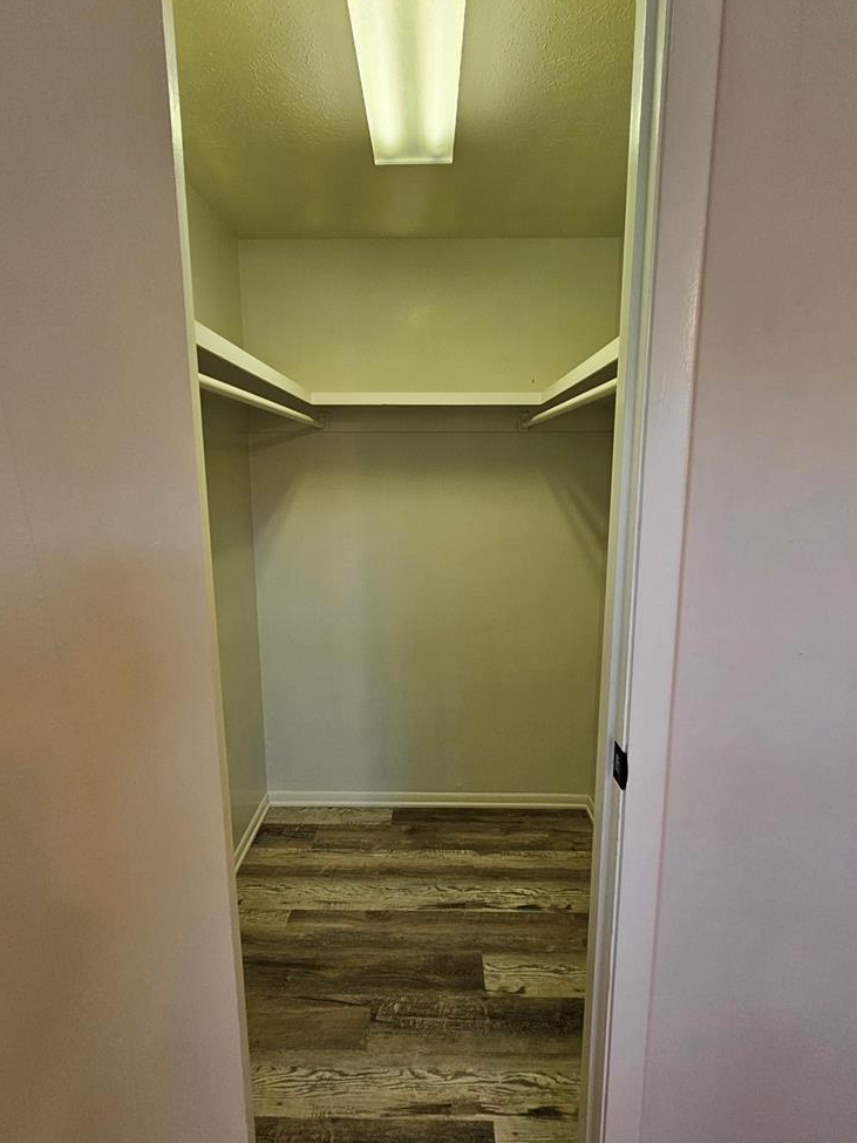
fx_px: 528
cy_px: 559
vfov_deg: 94.5
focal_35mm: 16
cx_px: 420
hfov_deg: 78.1
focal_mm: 2.2
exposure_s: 1/60
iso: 100
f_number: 2.2
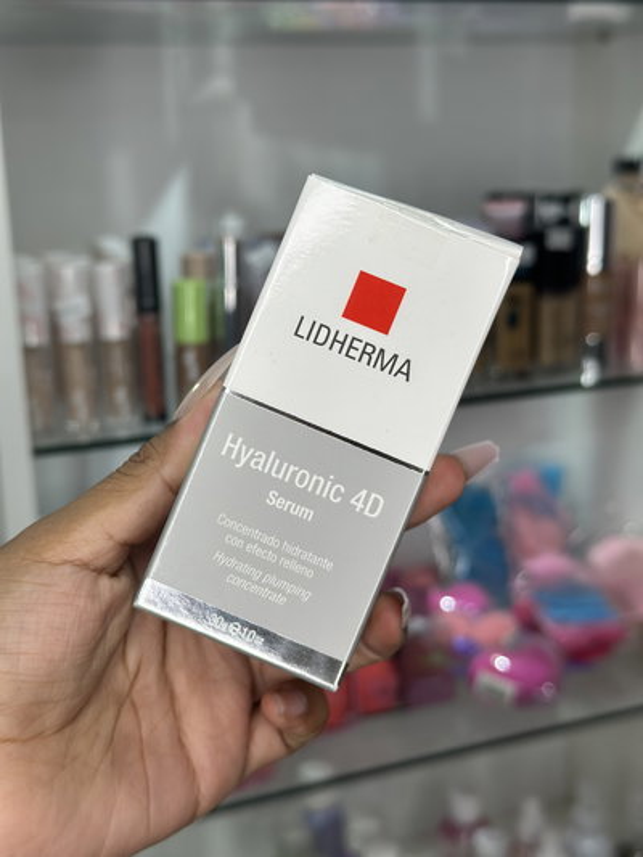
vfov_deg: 39.6
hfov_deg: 30.3
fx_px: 1188
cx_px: 322
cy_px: 428
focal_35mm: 48
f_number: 1.78
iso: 80
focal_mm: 6.86
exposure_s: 1/317
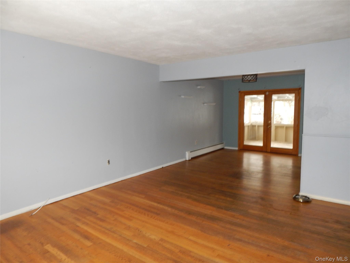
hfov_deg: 76.4
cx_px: 175
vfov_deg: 61.1
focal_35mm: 22
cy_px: 132
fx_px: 222
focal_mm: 4
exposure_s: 1/30
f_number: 3
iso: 200
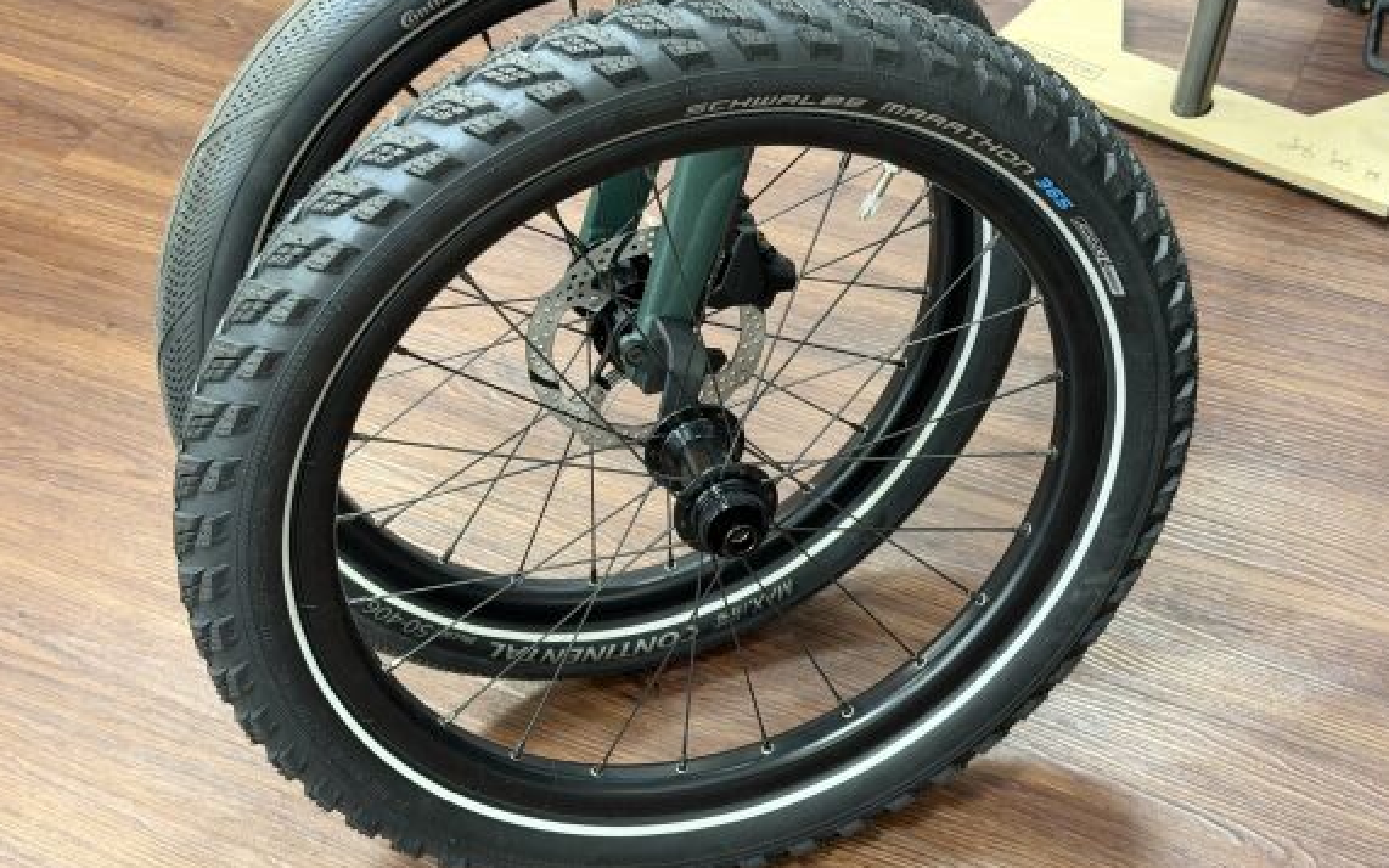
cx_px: 691
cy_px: 360
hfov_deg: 38.9
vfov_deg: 24.8
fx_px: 1969
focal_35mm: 52
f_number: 1.78
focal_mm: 6.76
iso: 200
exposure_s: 1/33
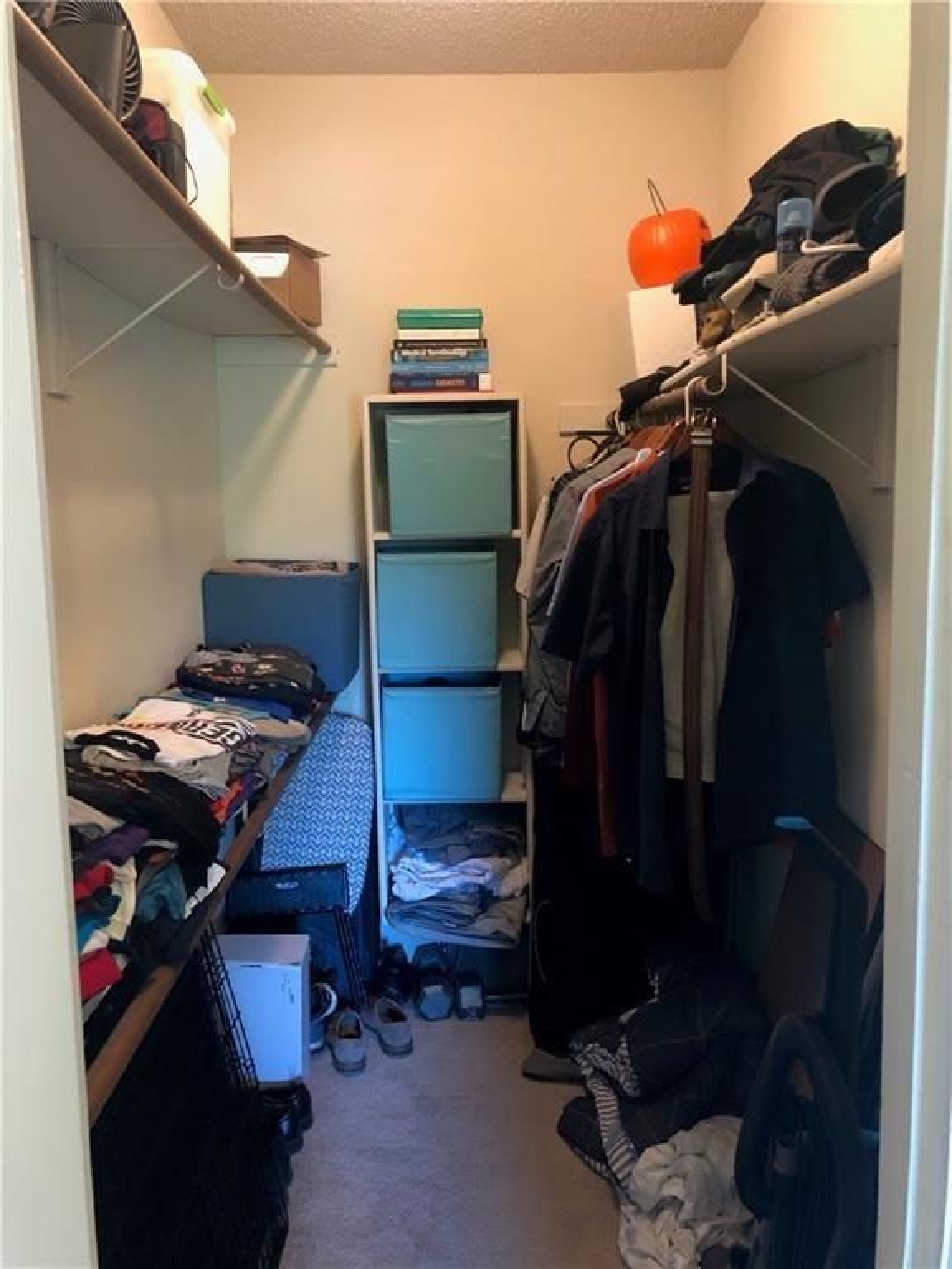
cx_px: 476
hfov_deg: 49.7
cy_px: 634
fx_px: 1027
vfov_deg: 63.4
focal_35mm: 28
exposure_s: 1/6
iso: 100
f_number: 1.8
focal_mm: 4
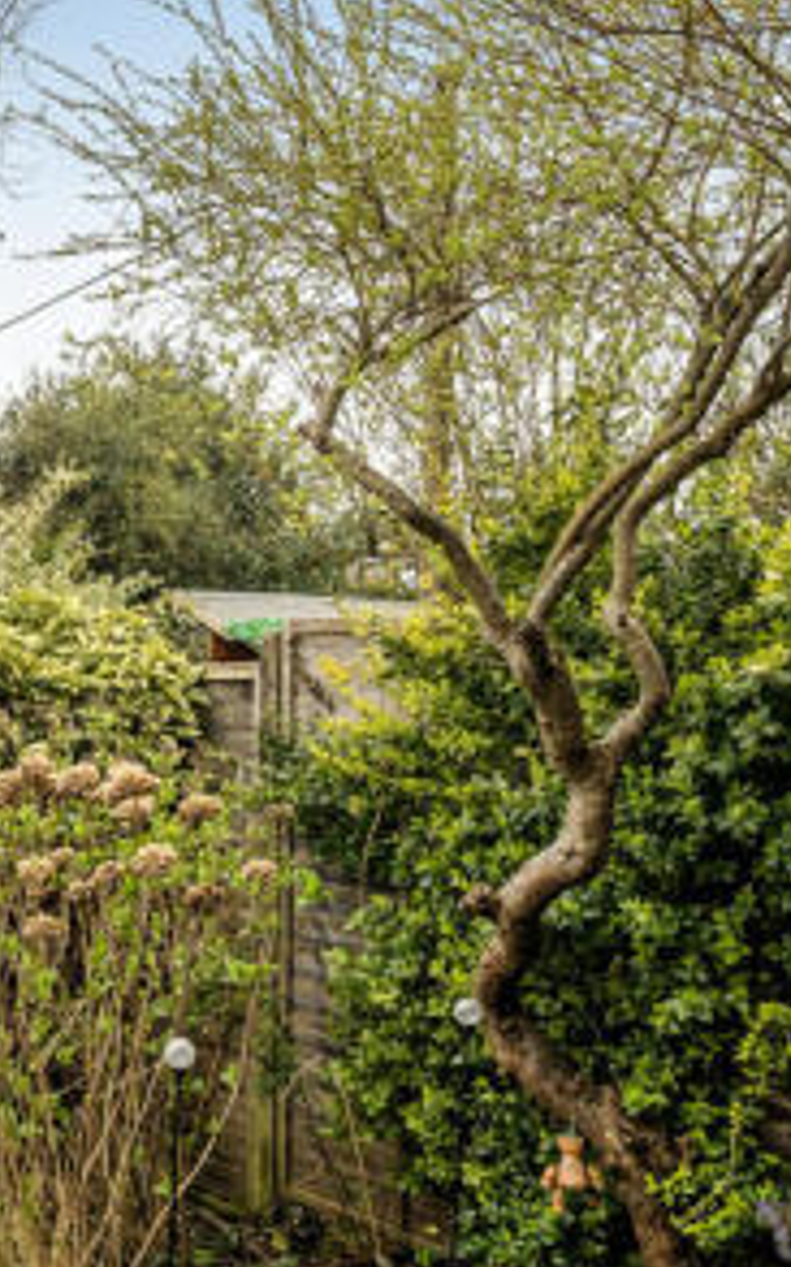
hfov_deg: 27.1
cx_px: -188
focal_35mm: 41
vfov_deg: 48.0
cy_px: 733
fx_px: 1415
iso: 400
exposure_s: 1/160
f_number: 8
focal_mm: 12
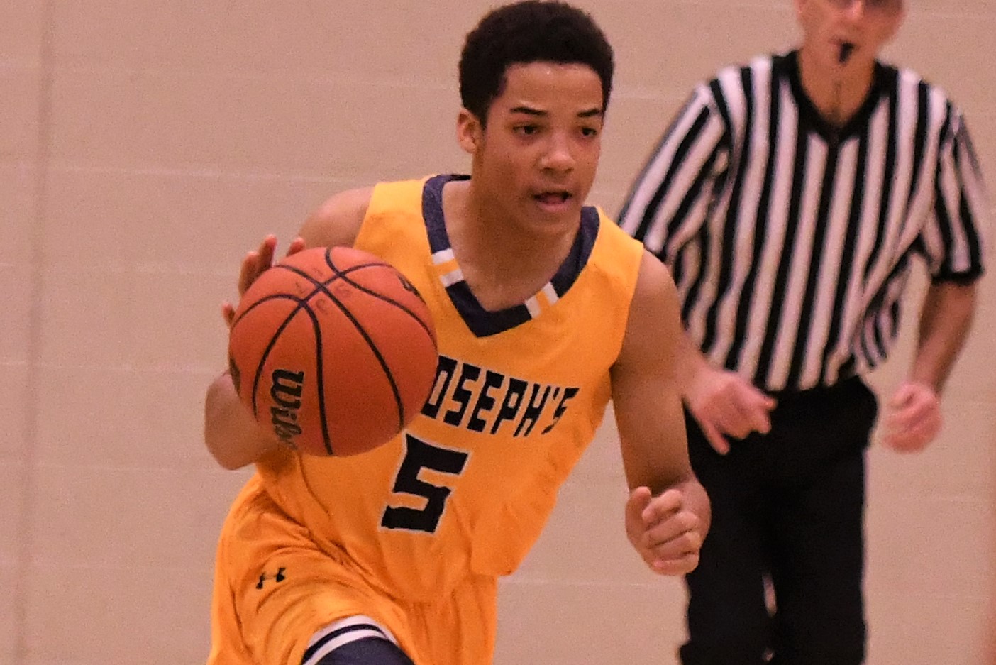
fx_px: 4068
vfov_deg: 9.3
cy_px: 332
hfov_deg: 14.0
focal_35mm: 147
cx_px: 498
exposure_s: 1/1000
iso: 5600
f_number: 2.8
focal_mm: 98
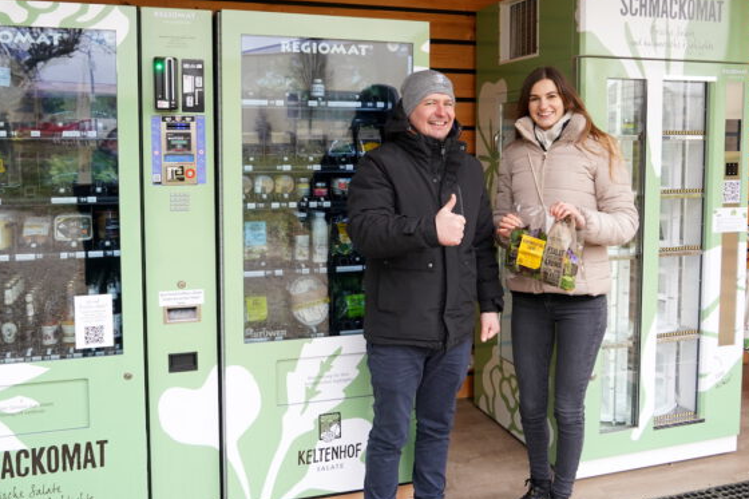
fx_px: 624
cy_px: 217
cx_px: 328
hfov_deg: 61.7
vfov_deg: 43.5
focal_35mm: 30
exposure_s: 1/250
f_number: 5.6
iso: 1000
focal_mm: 24
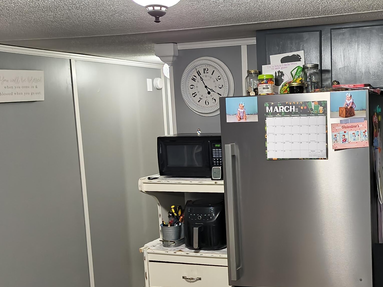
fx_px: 542
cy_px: 187
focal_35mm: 49
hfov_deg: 37.8
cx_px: 291
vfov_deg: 29.5
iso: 717
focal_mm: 4.68
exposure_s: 1/60
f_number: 1.7
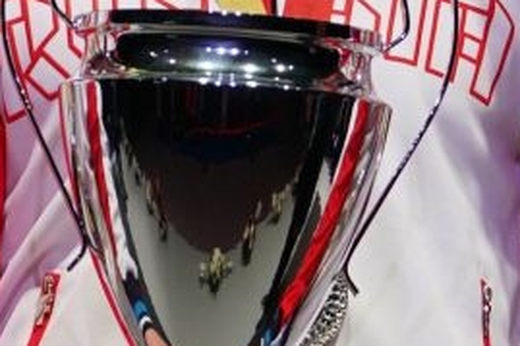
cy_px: 230
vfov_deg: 1.8
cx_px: 178
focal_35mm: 776
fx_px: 11202
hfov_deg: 2.7
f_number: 3.5
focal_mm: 116
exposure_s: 1/250
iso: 640
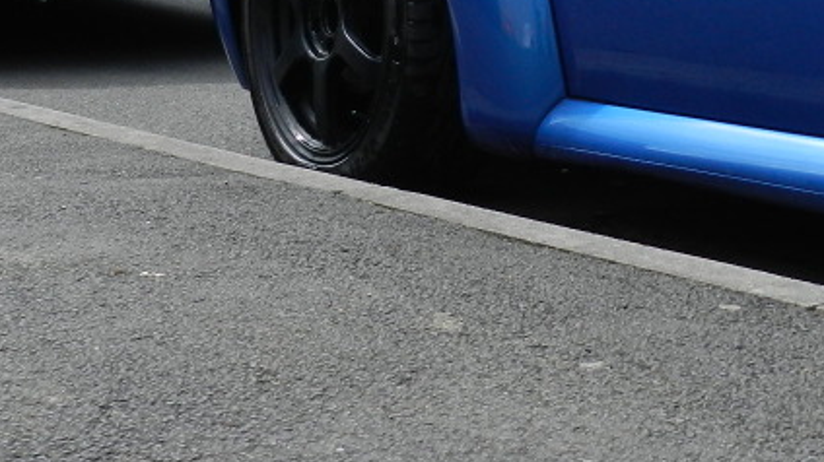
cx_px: 494
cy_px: -215
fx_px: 2184
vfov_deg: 11.6
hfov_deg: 21.3
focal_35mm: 100
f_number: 4
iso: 160
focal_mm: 6.7
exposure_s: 1/800
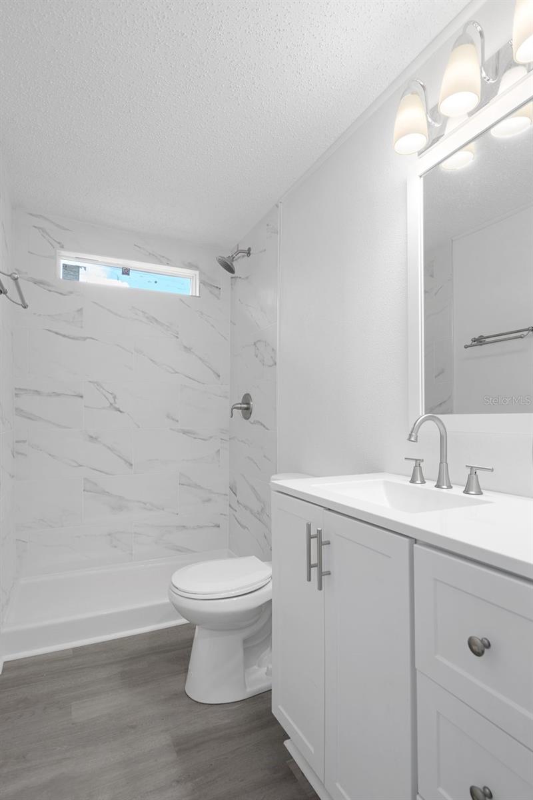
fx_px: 400
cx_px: 266
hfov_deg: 67.4
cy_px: 400
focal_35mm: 18
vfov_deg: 90.0
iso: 400
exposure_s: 1/8
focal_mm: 18
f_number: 8
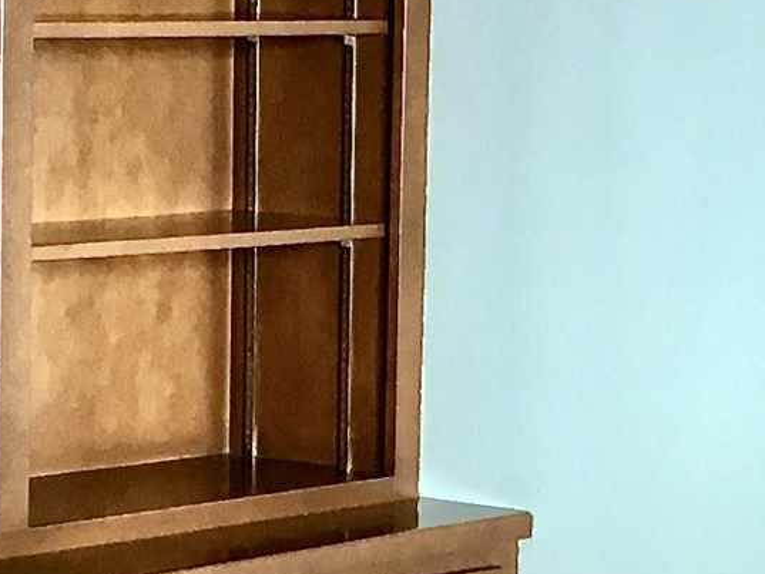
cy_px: 618
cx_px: 229
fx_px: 3669
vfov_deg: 8.9
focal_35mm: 166
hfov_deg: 11.9
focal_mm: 4.15
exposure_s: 1/30
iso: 64
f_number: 2.2
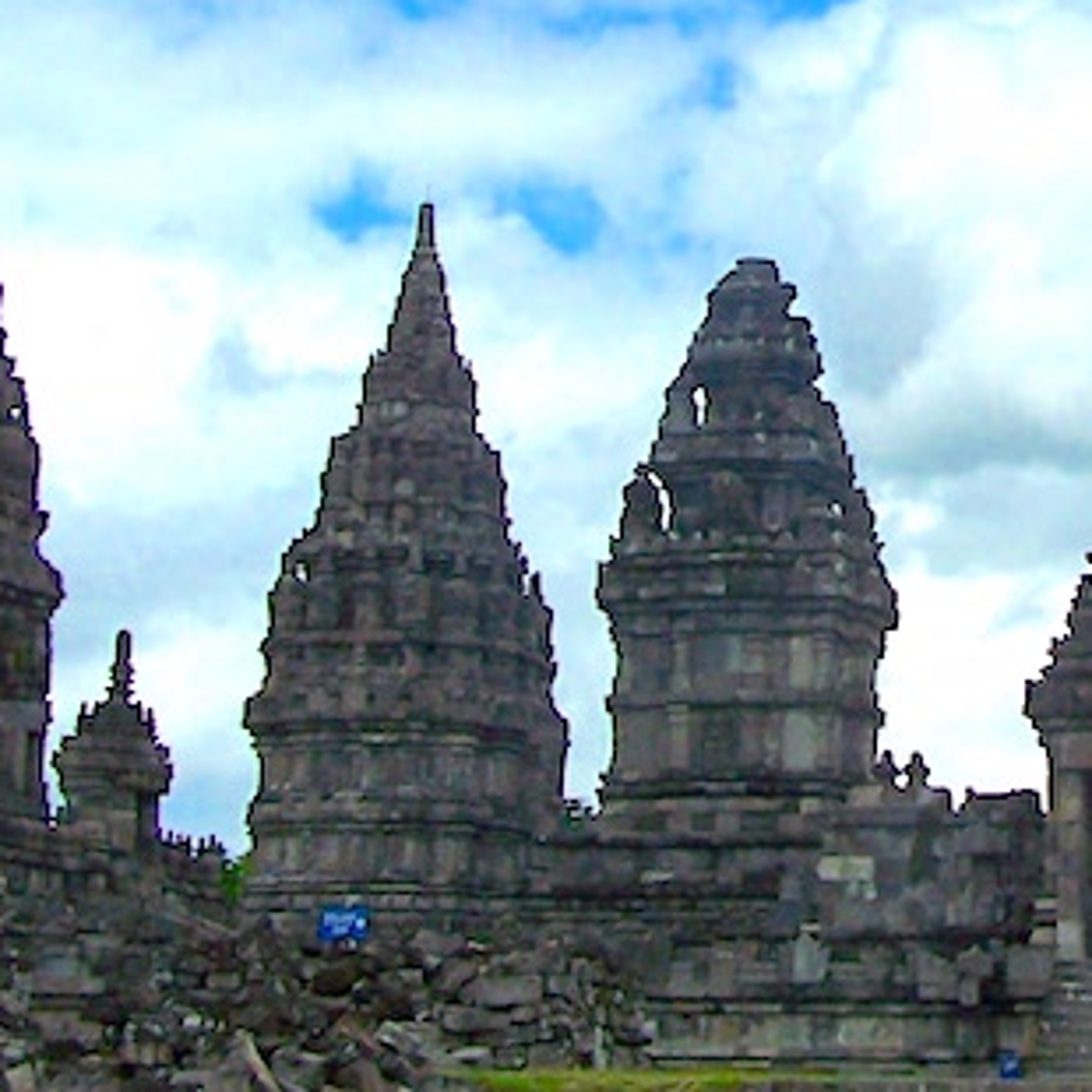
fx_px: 3962
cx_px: 1155
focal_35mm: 111
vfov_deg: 15.5
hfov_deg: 15.3
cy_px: 155
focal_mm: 6.3
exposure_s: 1/750
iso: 80
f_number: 5.6
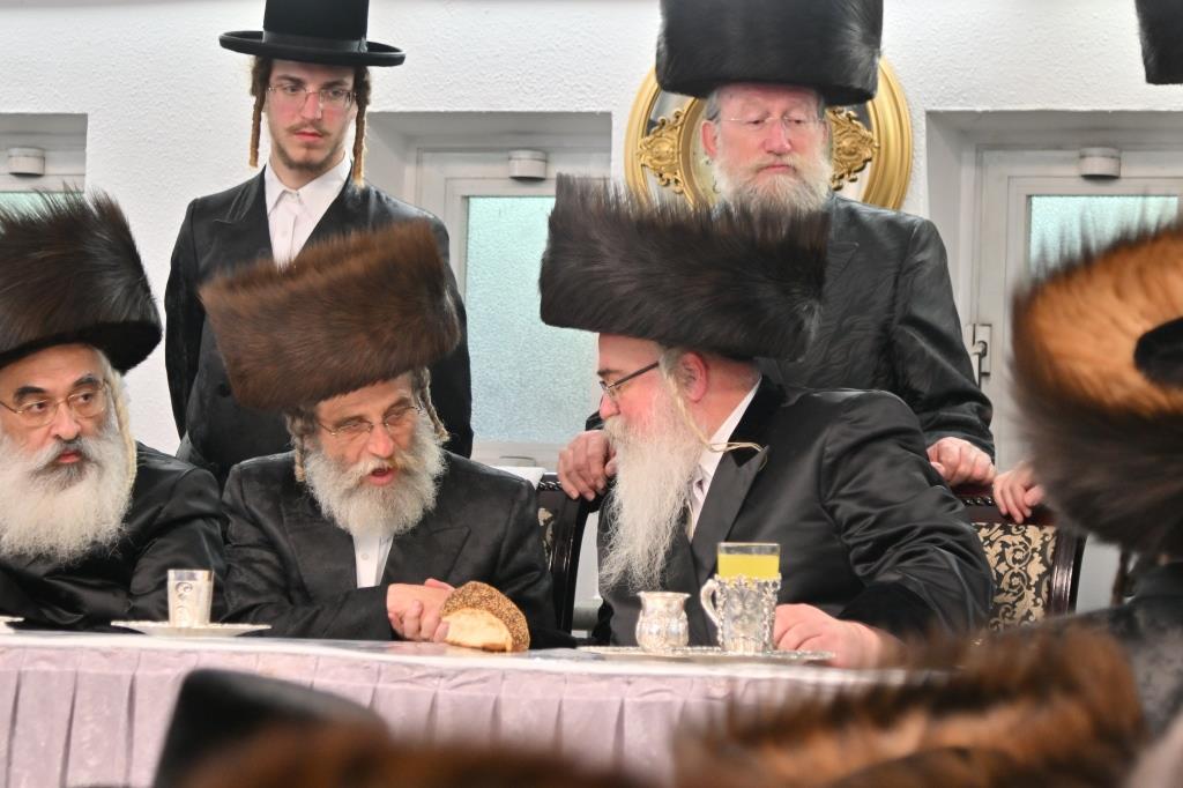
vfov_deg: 9.9
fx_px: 4533
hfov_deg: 14.9
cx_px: 592
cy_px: 394
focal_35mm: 138
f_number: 4
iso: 640
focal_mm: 92
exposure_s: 1/400
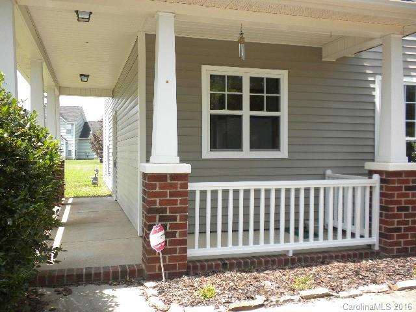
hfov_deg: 50.1
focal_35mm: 37
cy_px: 156
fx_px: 445
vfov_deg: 38.7
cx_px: 208
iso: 90
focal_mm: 6.6
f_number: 3.5
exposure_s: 1/317
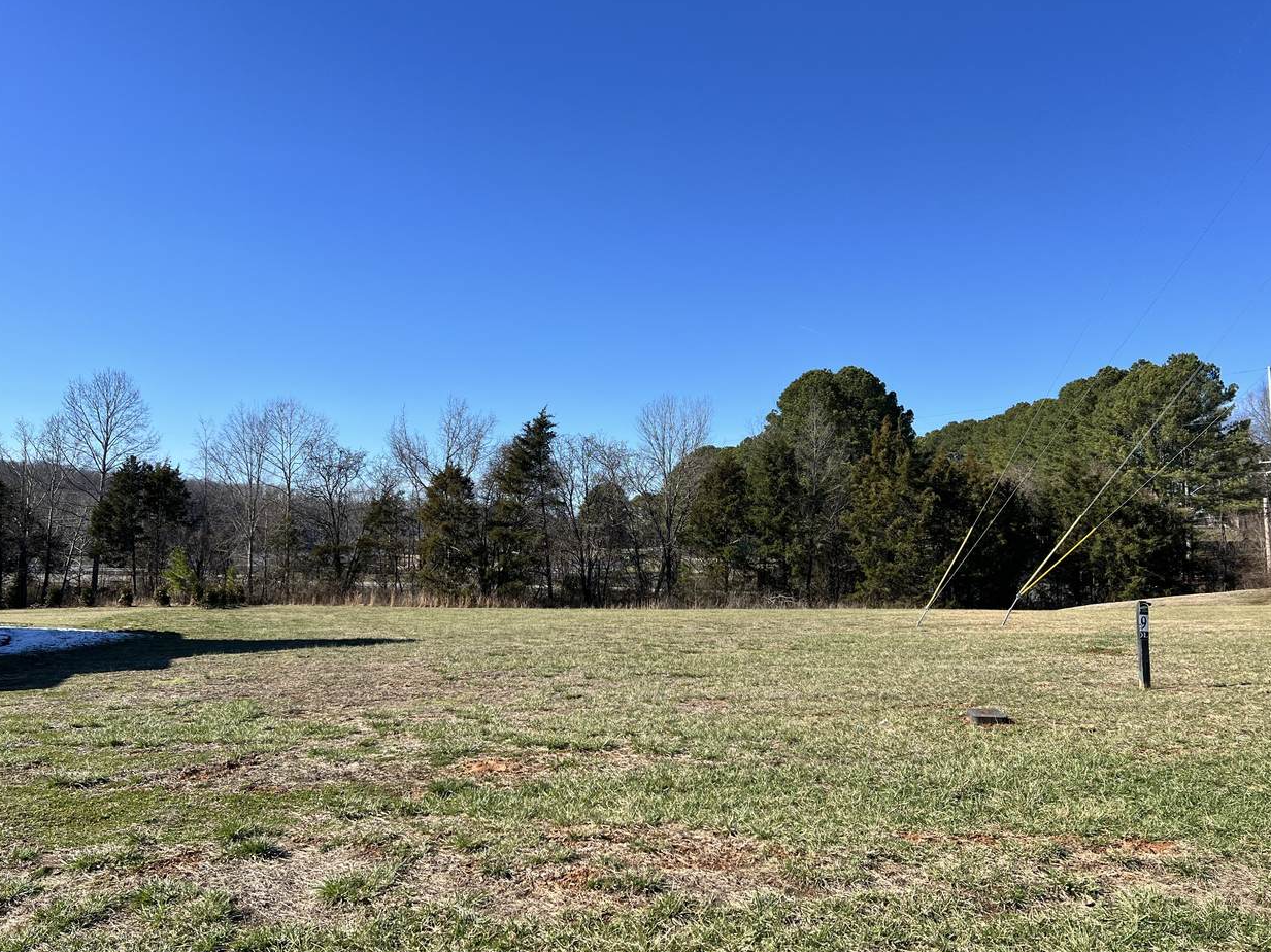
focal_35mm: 27
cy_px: 473
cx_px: 621
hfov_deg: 65.3
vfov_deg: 51.3
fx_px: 991
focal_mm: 5.7
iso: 50
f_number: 1.5
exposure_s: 1/3704
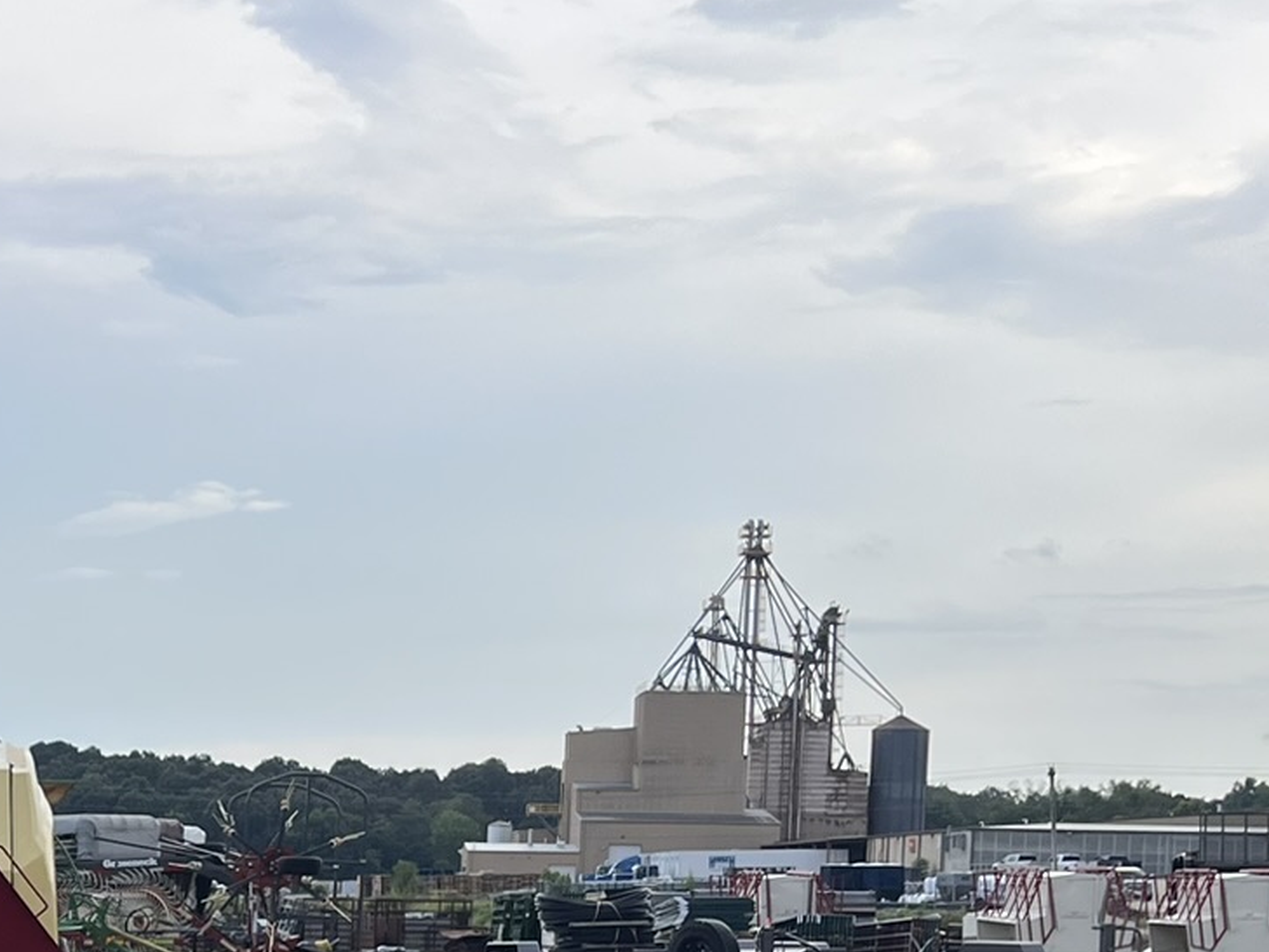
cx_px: -110
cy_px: 1069
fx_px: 2677
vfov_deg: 19.3
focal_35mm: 73
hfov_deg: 24.9
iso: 50
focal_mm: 5.1
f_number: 1.6
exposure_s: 1/1151
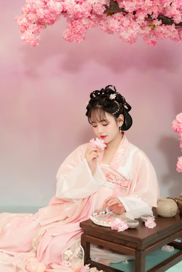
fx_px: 379
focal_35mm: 50
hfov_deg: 27.0
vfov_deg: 39.6
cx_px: 91
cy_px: 136
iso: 100
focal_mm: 50
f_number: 2.2
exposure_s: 1/100
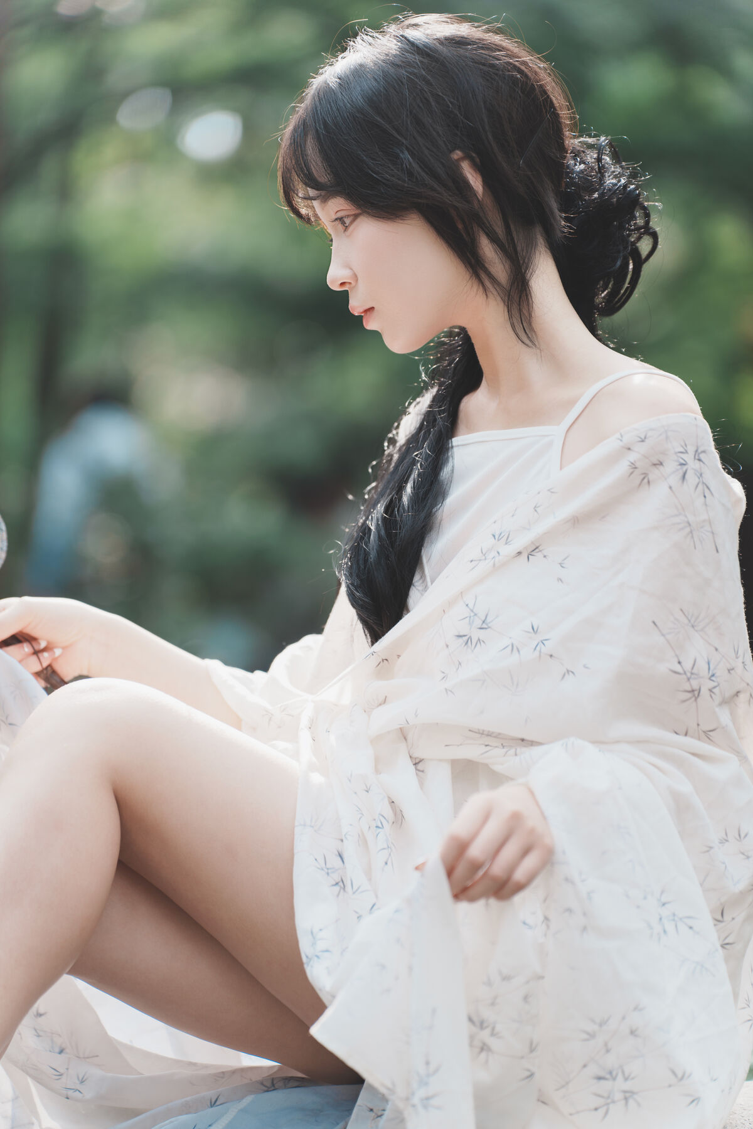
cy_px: 564
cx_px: 376
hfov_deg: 9.1
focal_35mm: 150
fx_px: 4706
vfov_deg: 13.7
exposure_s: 1/160
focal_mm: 150
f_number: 2.8
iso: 125
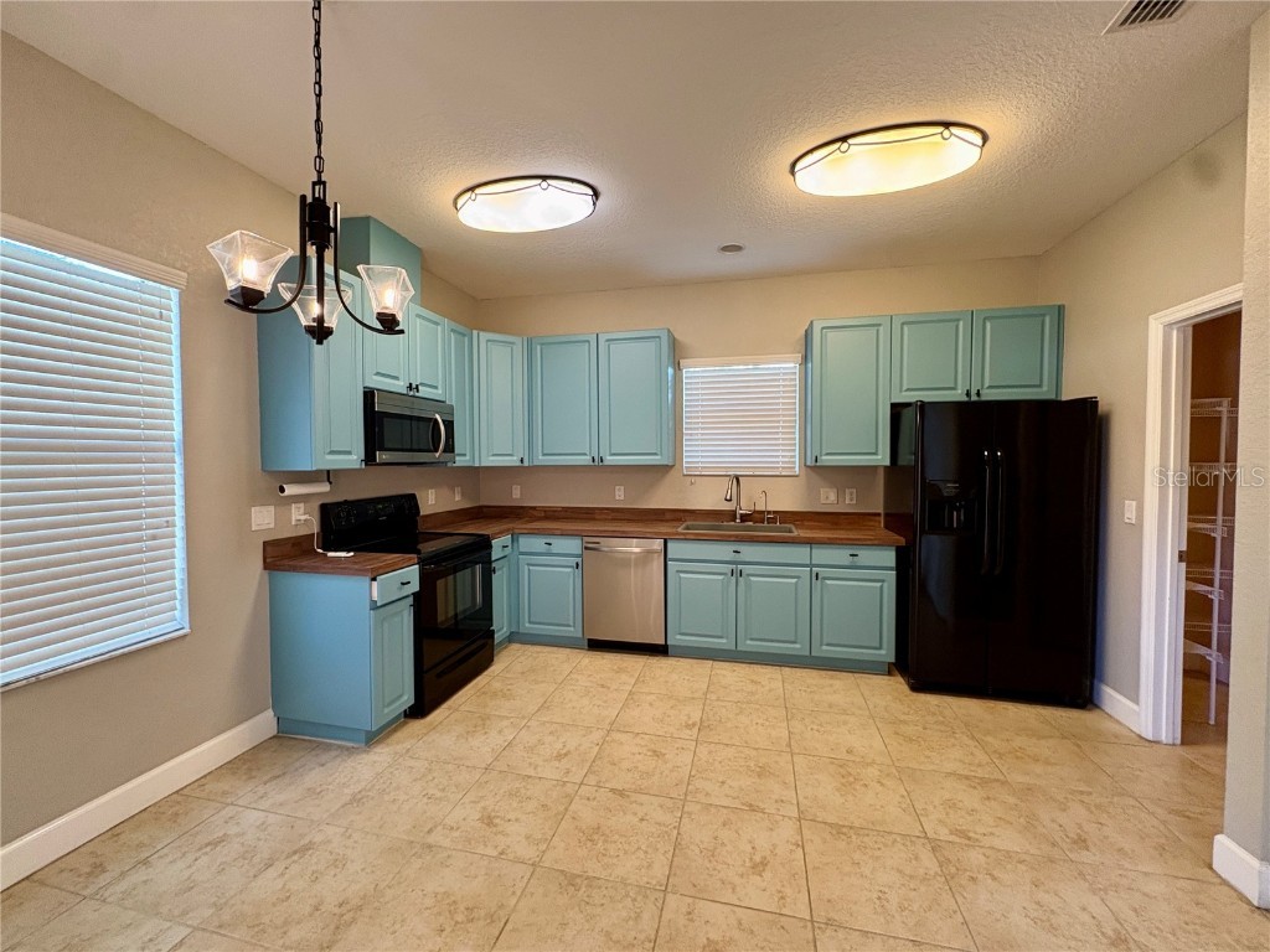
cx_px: 635
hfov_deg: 102.1
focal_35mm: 14
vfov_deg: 85.7
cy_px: 476
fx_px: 514
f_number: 2.2
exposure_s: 1/60
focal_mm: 2.22
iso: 320
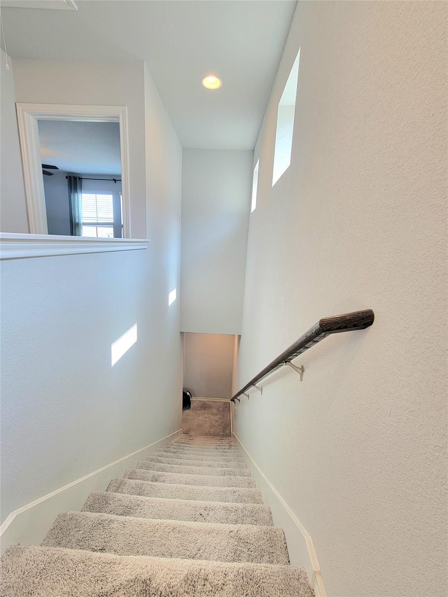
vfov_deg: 106.2
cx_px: 224
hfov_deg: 89.9
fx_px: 224
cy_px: 298
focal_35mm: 13
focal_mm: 2.2
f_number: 2.2
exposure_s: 1/60.2
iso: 64
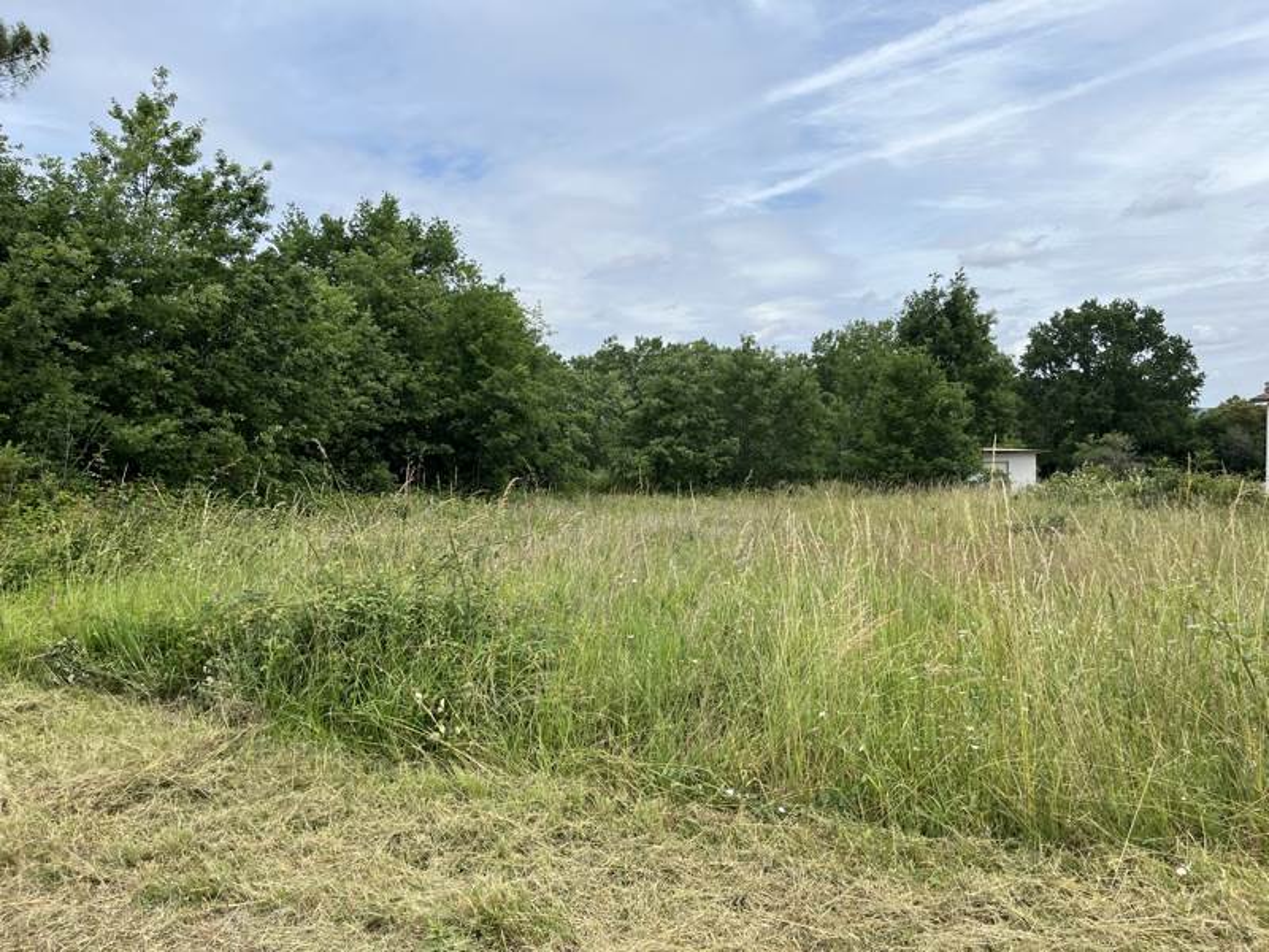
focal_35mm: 26
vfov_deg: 53.1
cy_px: 476
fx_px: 953
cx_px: 634
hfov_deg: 67.3
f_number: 1.6
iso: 50
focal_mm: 5.1
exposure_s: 1/3413
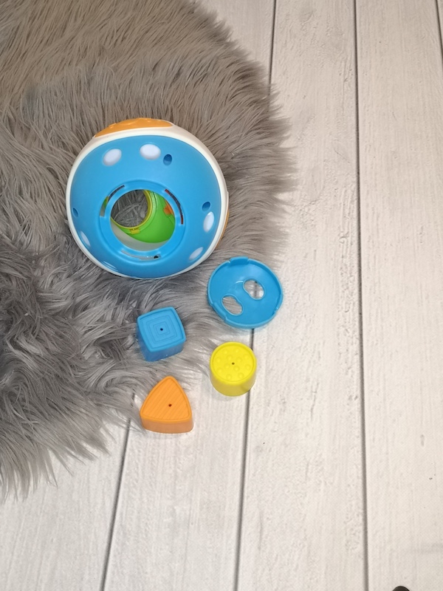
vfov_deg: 49.0
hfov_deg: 37.7
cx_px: 222
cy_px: 296
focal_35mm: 38
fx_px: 648
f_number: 1.8
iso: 320
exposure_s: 1/25
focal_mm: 5.58
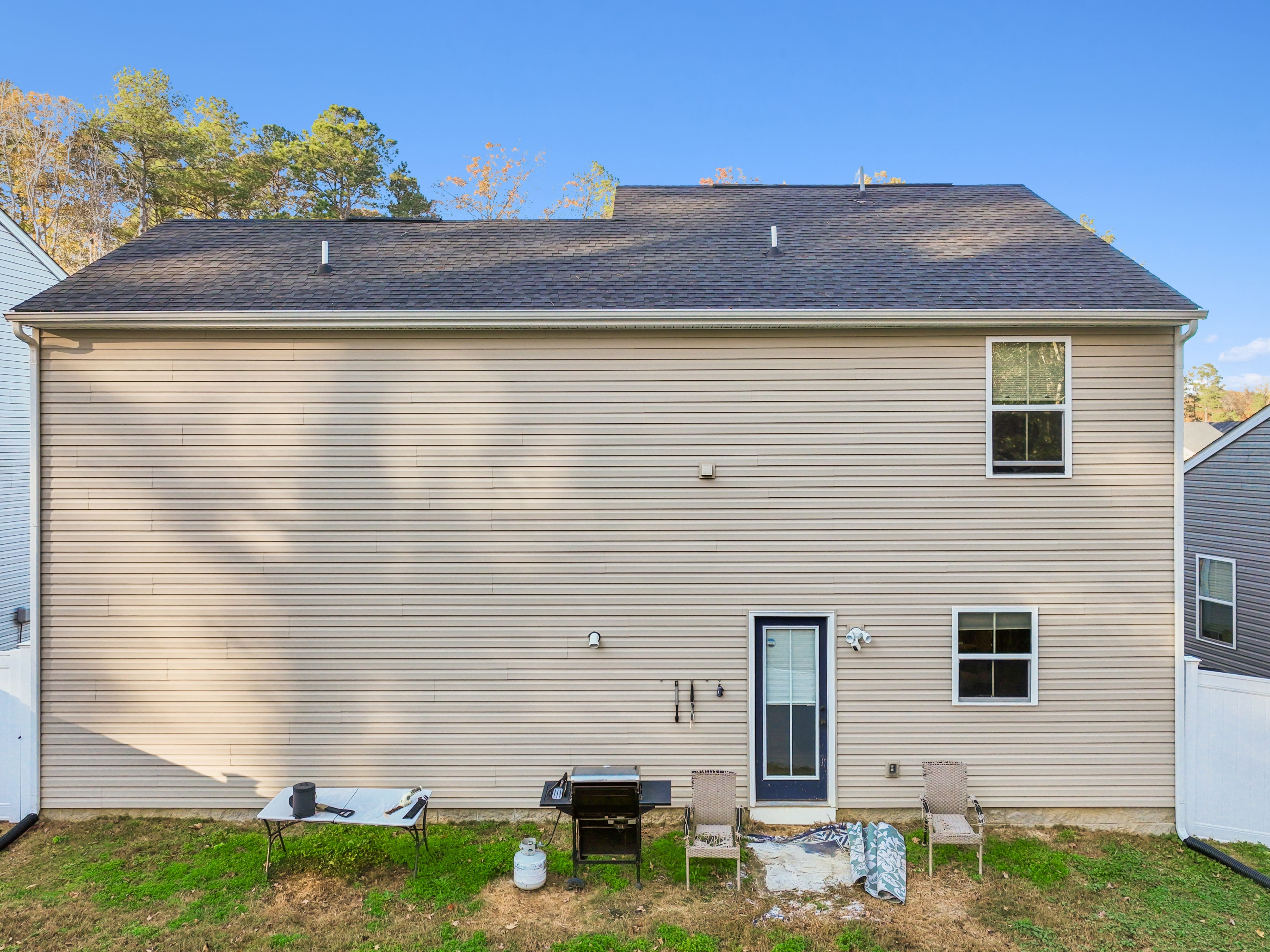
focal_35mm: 26
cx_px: 616
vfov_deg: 53.0
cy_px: 512
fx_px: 954
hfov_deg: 67.3
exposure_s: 1/800
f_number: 2.8
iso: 310
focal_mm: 12.3
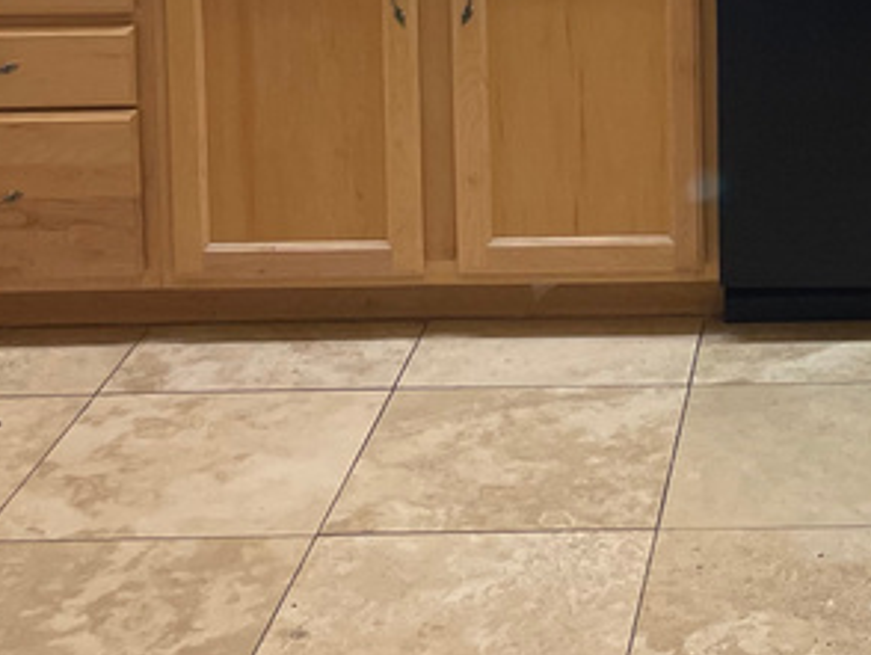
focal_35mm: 87
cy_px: -421
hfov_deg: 21.5
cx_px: 927
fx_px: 2191
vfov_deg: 15.3
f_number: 1.6
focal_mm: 5.1
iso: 100
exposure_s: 1/120
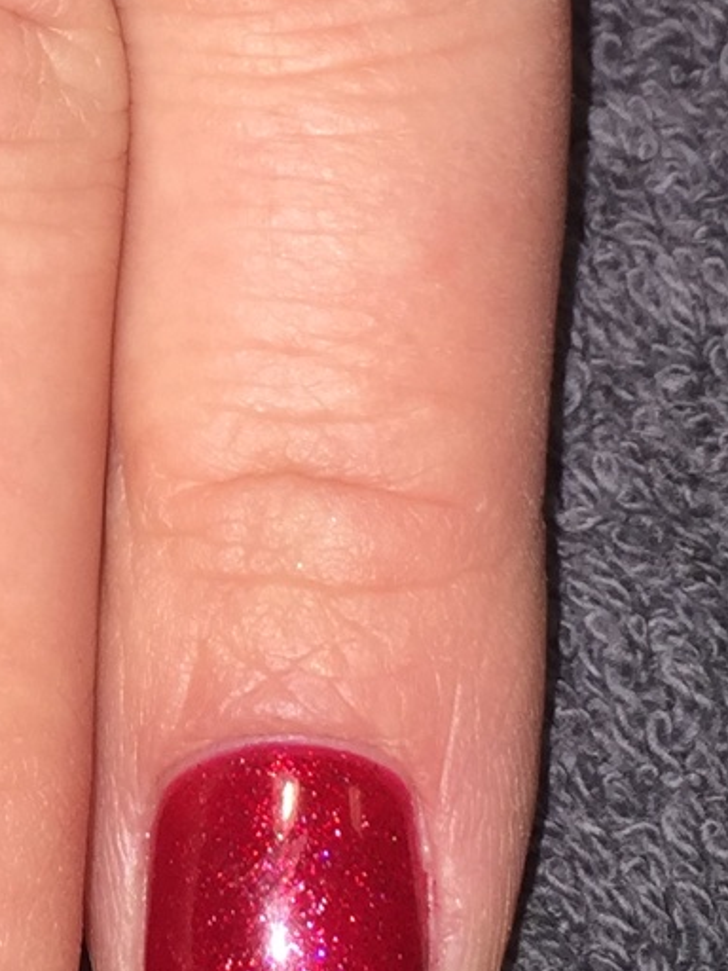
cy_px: 44
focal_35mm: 116
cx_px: -171
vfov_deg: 16.7
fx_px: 3253
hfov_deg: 12.4
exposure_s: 1/110
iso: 32
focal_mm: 4.15
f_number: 2.2
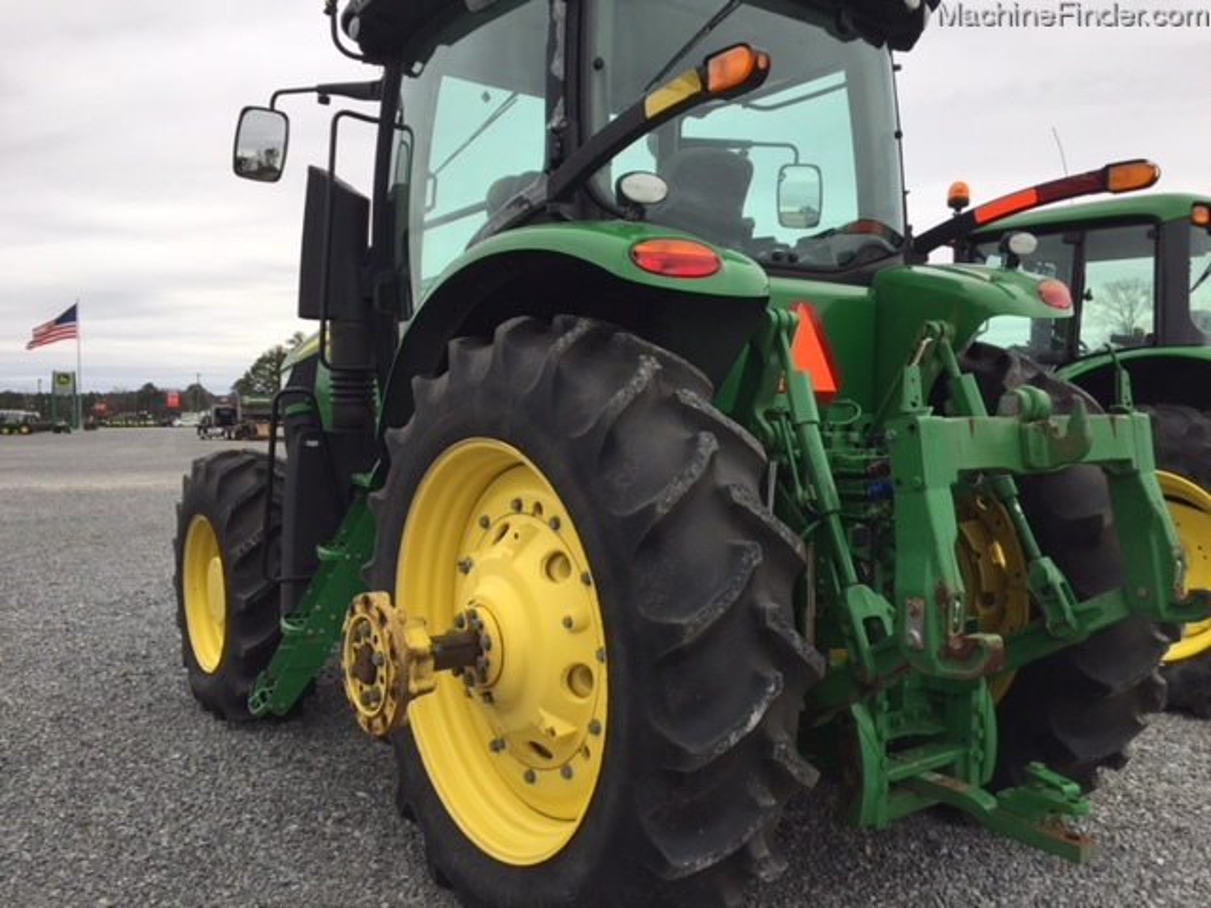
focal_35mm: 29
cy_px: 454
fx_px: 1015
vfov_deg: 48.2
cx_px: 606
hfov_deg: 61.7
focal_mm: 4.15
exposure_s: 1/488
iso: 32
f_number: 2.2
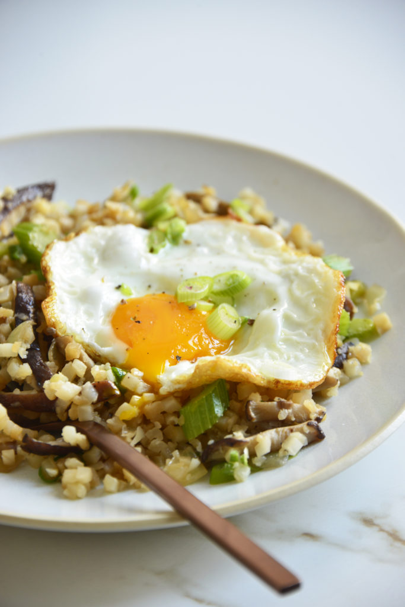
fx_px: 5060
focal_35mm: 300
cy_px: 304
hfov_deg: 4.6
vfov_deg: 6.9
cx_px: 202
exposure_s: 1/20
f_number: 6.3
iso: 500
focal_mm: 300
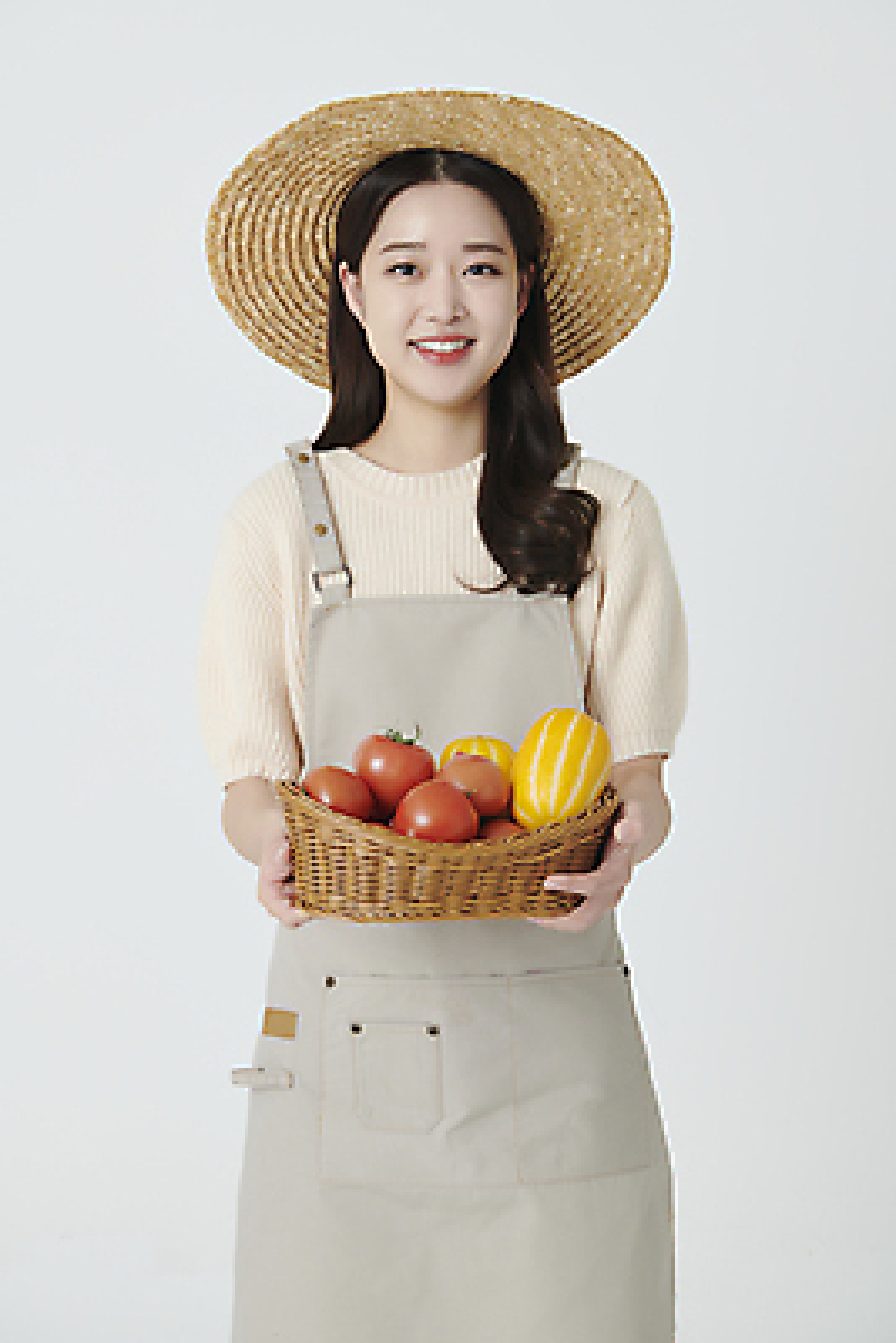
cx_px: 448
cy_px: 672
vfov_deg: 28.8
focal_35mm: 70
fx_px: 2611
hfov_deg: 19.5
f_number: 11
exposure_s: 1/125
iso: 80
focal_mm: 70
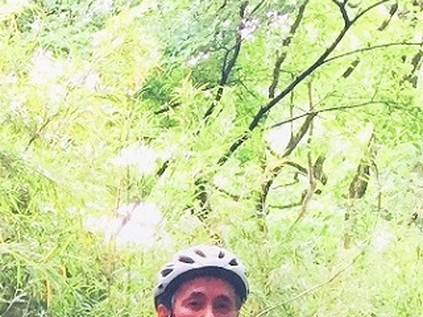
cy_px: 528
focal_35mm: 140
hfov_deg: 13.1
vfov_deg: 10.1
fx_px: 1711
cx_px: -273
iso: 32
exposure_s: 1/40
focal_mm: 4.15
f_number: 2.2
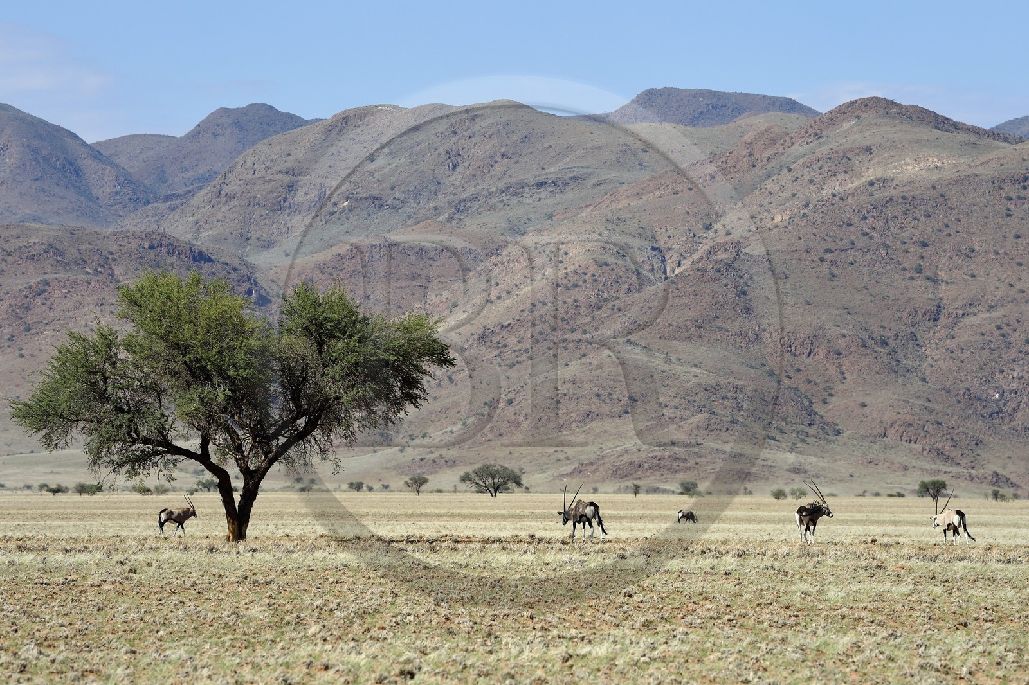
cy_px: 342
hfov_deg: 10.3
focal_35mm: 200
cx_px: 514
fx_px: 5715
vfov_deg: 6.9
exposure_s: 1/500
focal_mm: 200
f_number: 9
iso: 200
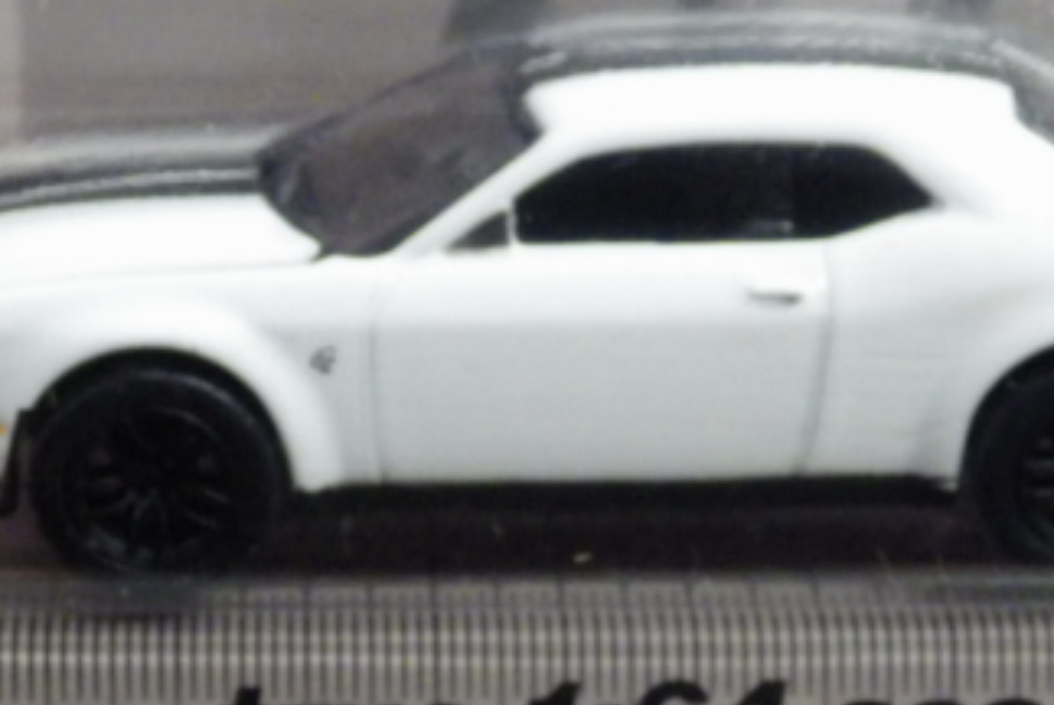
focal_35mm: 212
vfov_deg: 6.5
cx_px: 633
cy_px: 636
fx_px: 6212
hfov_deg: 9.7
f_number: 4.6
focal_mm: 18.4
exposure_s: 1/30
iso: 1000
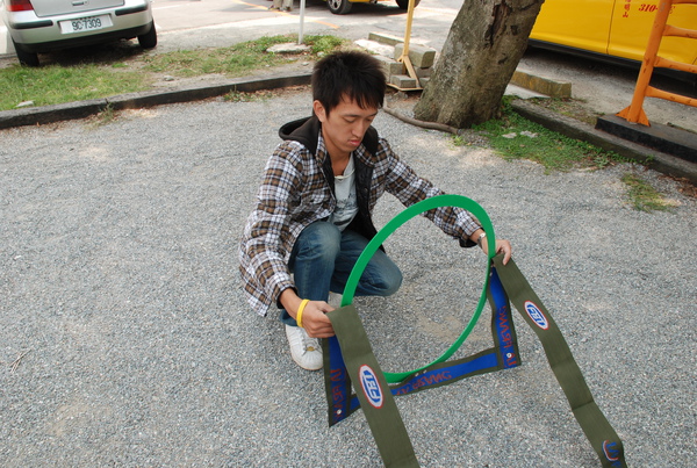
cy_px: 234
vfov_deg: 48.1
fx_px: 524
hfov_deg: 67.3
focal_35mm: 27
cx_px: 348
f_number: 7.1
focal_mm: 18
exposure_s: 1/200
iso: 250
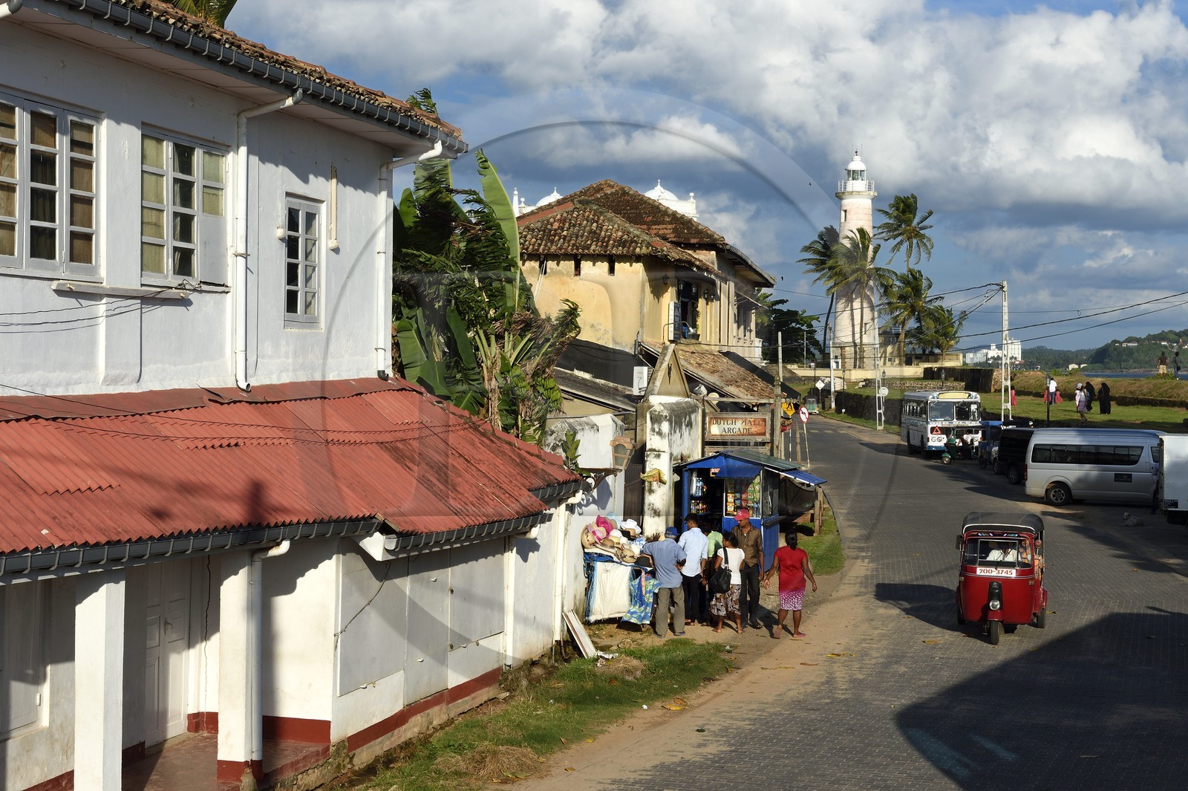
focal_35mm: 58
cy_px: 396
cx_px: 594
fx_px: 1913
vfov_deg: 23.4
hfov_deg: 34.5
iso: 200
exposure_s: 1/250
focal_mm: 58
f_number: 14
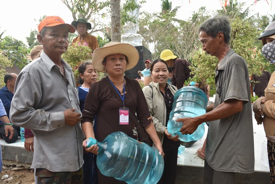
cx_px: 138
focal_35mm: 24
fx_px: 183
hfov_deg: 73.7
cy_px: 92
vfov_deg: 53.2
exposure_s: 1/160
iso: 400
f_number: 6.3
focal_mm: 24
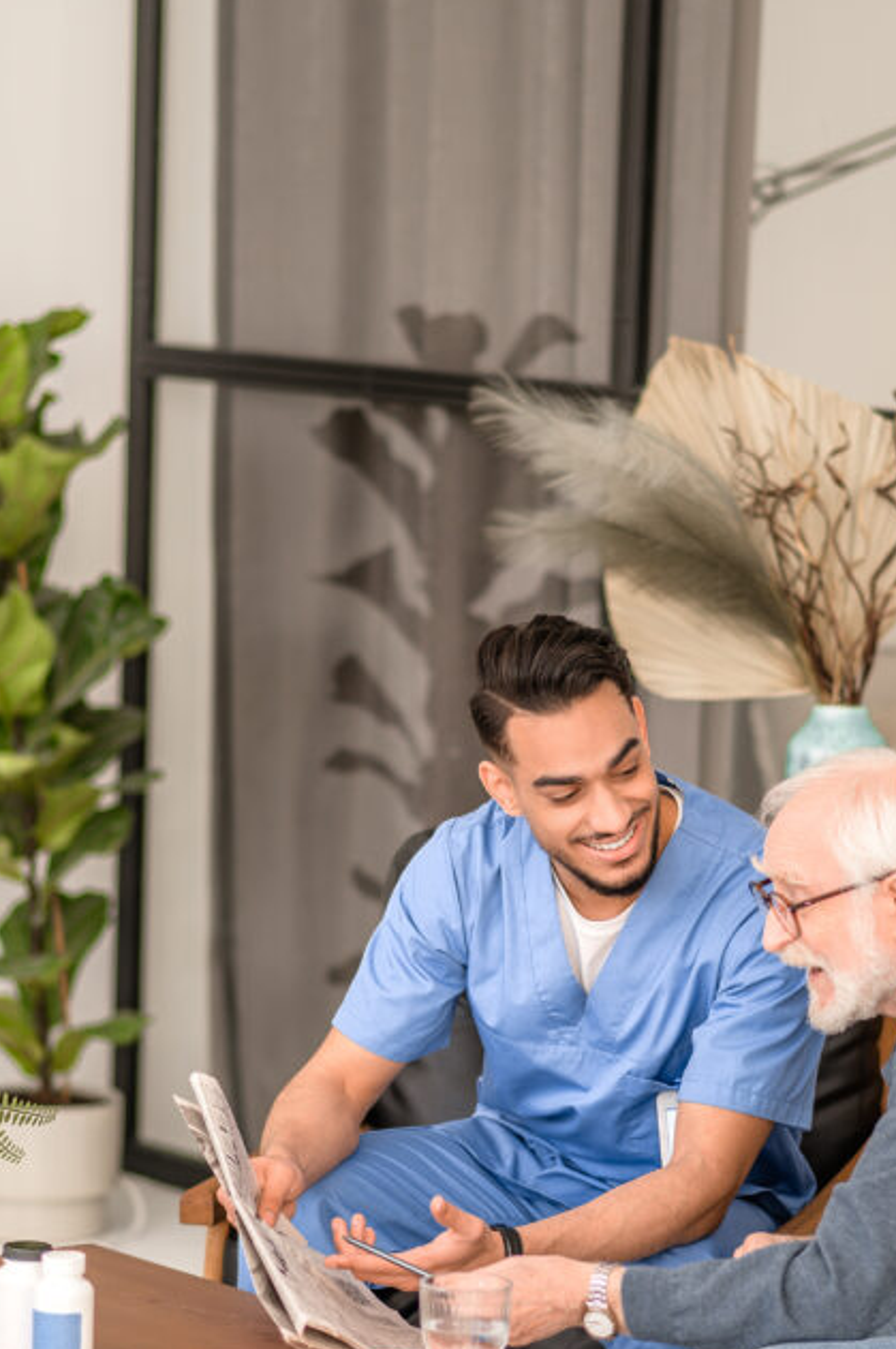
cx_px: 540
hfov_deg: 9.9
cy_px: 983
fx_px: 5166
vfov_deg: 14.8
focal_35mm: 138
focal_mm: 85
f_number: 2.2
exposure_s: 1/400
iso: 200
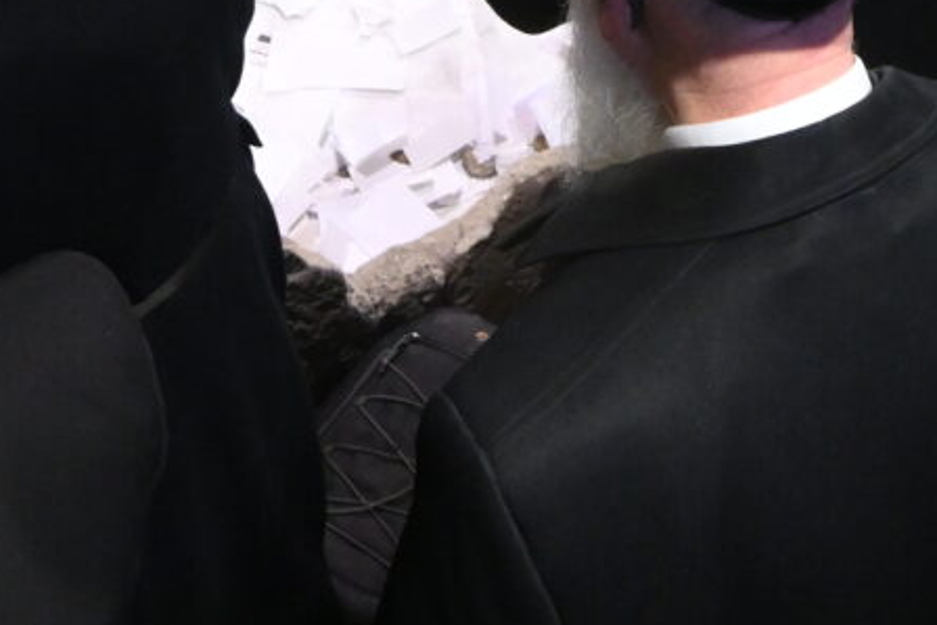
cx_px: 655
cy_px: -871
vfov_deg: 13.0
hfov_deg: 25.2
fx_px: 2083
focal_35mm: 80
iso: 3200
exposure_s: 1/100
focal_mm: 14
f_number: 5
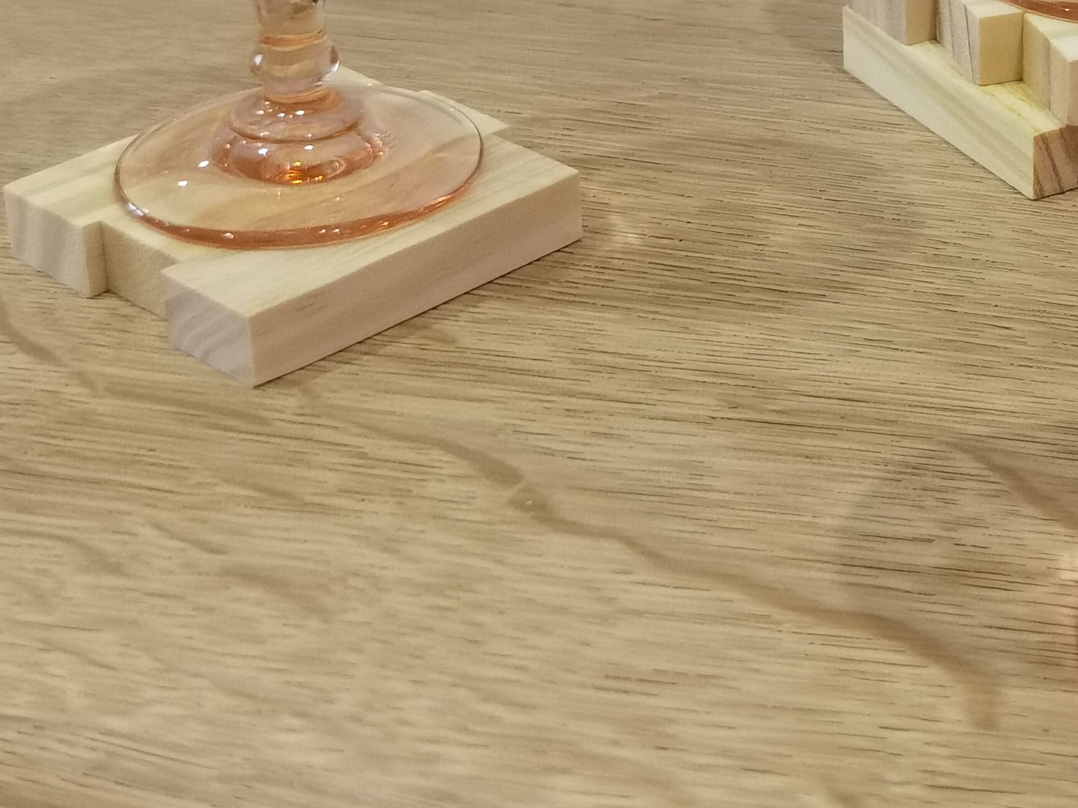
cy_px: 82
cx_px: 1088
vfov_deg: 15.4
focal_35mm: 95
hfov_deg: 20.0
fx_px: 2958
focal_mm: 6.71
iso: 160
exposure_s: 1/100
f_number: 1.9
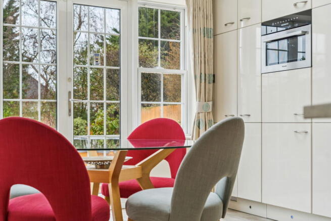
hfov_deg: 39.6
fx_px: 460
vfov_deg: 27.0
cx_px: 166
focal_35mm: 50
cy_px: 110
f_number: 5
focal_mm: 50
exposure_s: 1/50
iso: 320
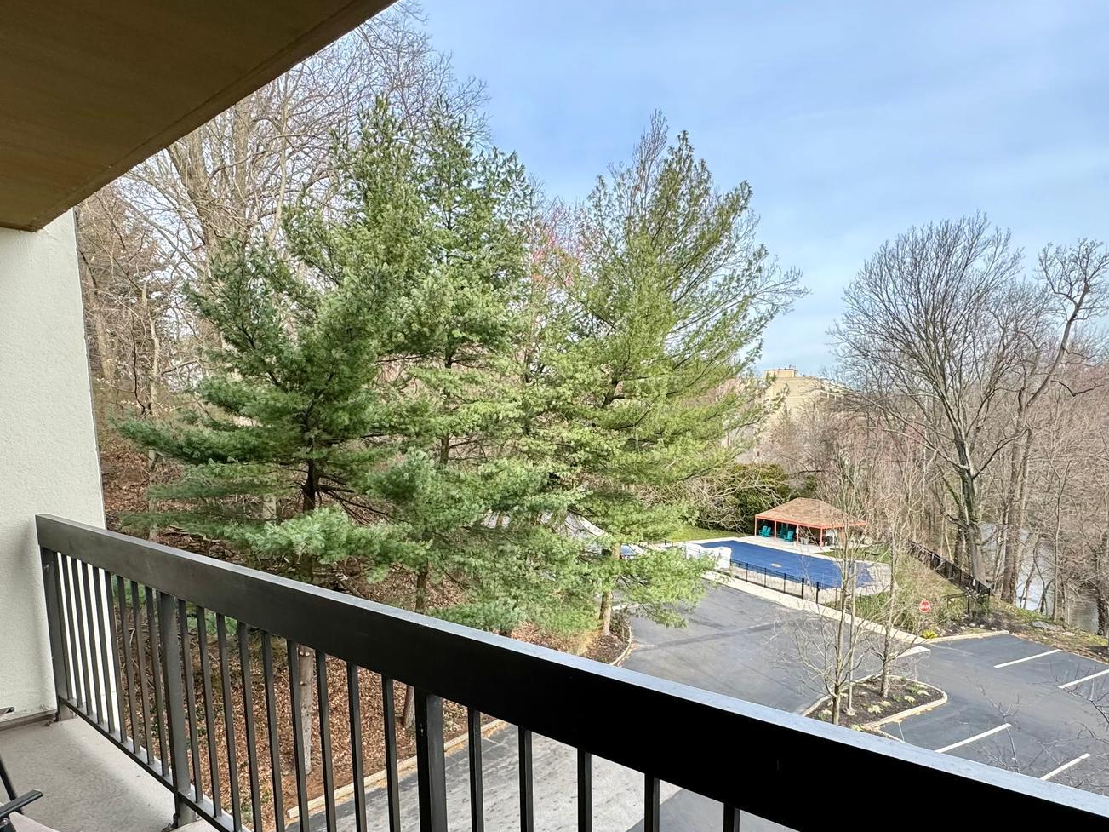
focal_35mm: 22
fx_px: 705
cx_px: 599
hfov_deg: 76.3
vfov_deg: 60.2
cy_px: 526
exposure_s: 1/258
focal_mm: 2.22
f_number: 2.2
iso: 40
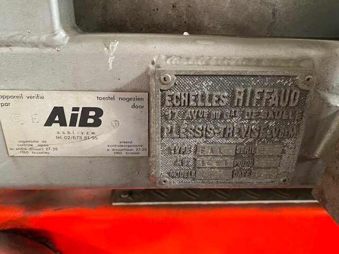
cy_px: 127
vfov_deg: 53.1
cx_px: 170
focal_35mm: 26
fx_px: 255
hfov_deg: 67.3
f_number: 1.8
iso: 640
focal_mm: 4.25
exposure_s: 1/36
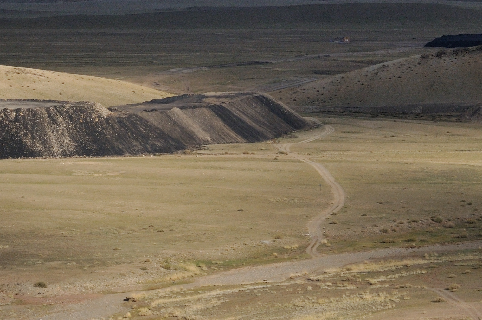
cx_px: 364
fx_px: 2714
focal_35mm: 203
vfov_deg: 6.7
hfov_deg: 10.1
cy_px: -45
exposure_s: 1/500
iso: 320
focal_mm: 48
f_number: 11
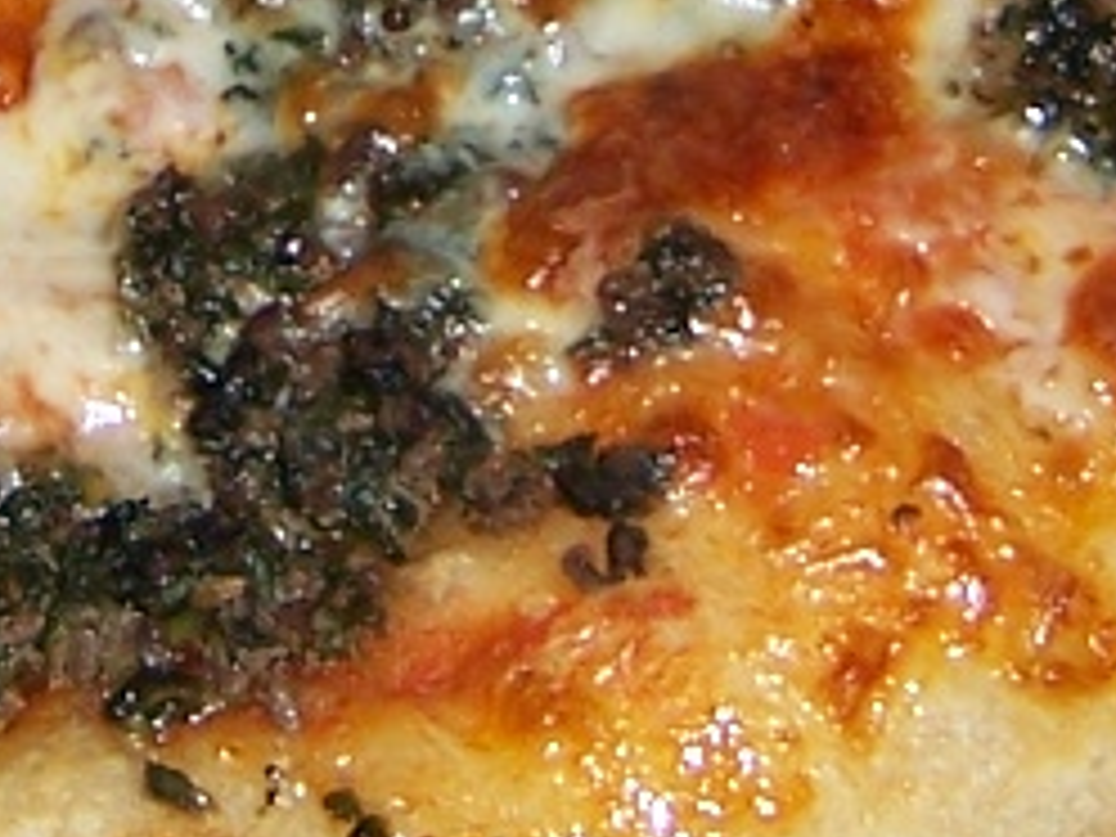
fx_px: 5158
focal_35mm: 160
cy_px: -500
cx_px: 261
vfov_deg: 9.0
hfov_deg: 12.3
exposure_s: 1/60
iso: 80
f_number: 2.8
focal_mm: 5.5
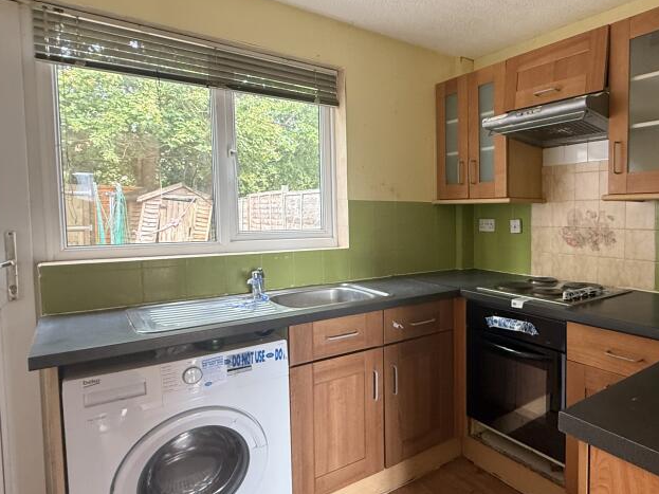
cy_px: 242
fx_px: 438
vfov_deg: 58.9
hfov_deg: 69.7
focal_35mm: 23
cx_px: 482
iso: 320
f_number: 2.2
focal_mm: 2.22
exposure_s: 1/60
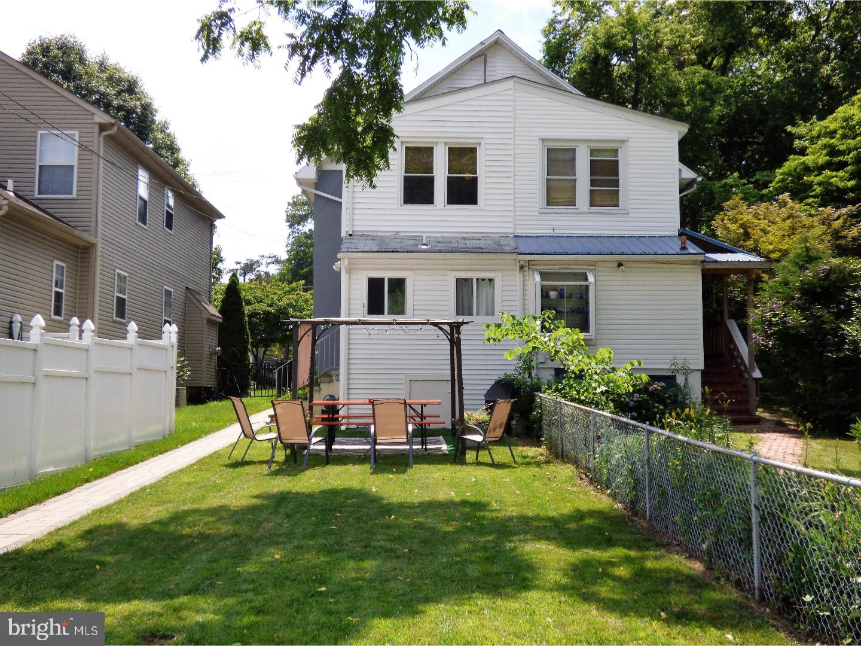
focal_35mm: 37
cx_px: 430
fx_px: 920
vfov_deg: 38.7
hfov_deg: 50.1
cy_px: 323
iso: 100
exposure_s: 1/640
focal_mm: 6.47
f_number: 3.5
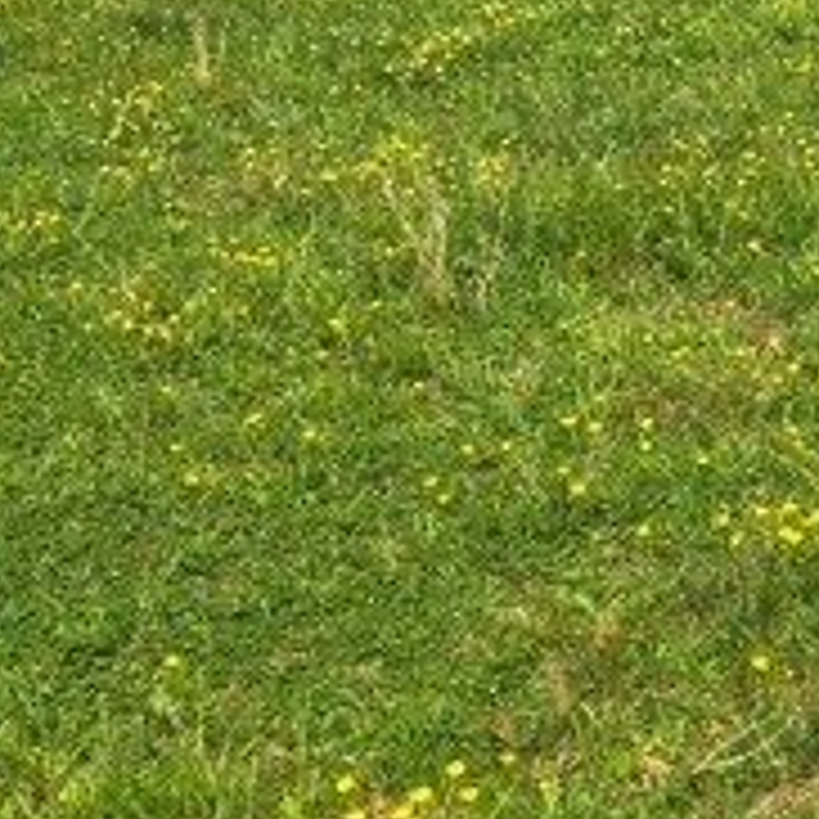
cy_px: 86
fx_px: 2302
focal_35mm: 86
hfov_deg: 19.4
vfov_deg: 19.8
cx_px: 873
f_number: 1.8
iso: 25
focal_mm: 5.4
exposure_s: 1/1983
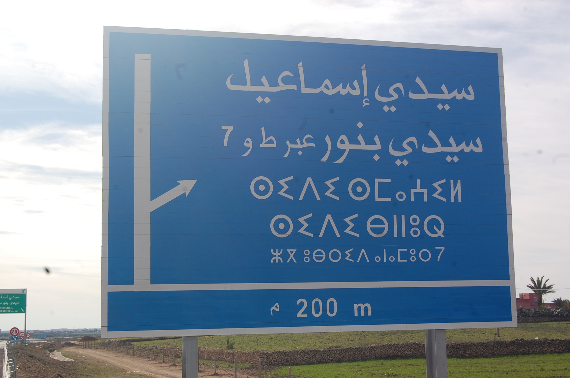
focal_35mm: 57
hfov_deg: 35.1
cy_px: 189
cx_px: 285
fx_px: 901
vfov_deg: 23.7
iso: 200
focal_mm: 38
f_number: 9
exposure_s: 1/320
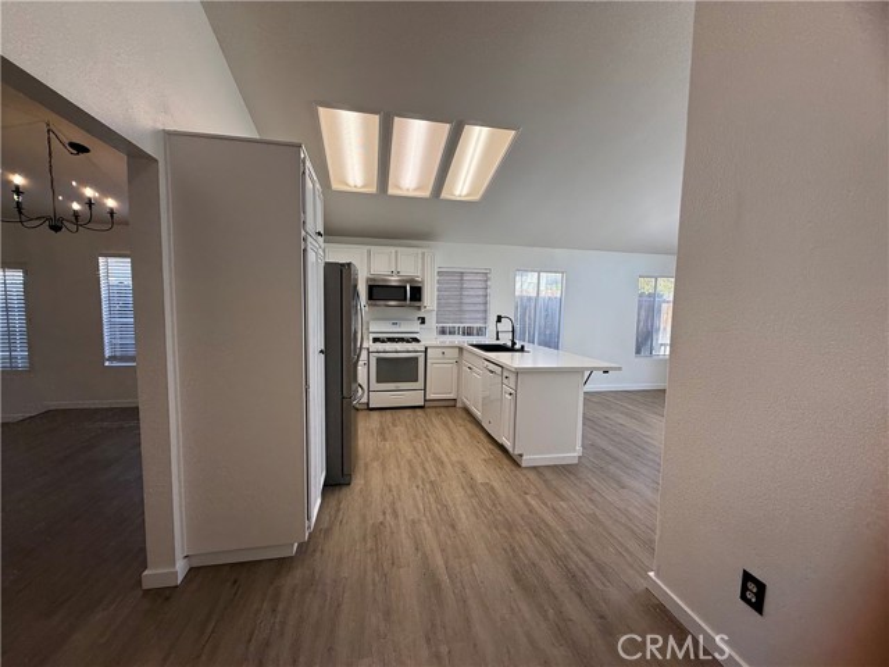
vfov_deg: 85.7
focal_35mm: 14
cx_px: 444
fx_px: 360
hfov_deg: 102.1
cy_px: 334
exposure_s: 1/120
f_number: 2.2
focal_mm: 2.22
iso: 64
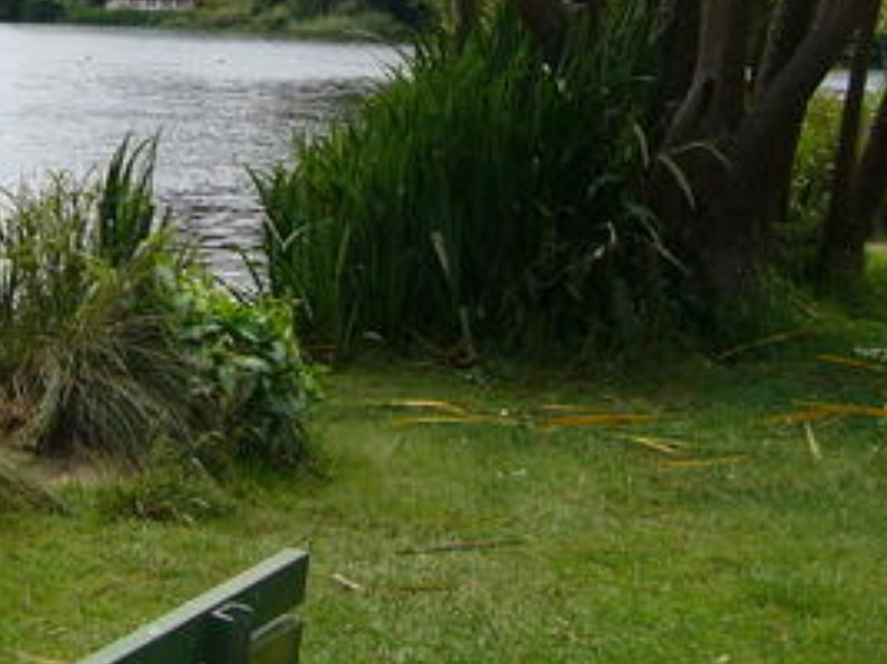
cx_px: 73
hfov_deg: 22.7
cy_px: -23
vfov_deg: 17.1
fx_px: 2151
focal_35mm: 84
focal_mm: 5.8
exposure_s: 1/125
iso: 50
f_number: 8
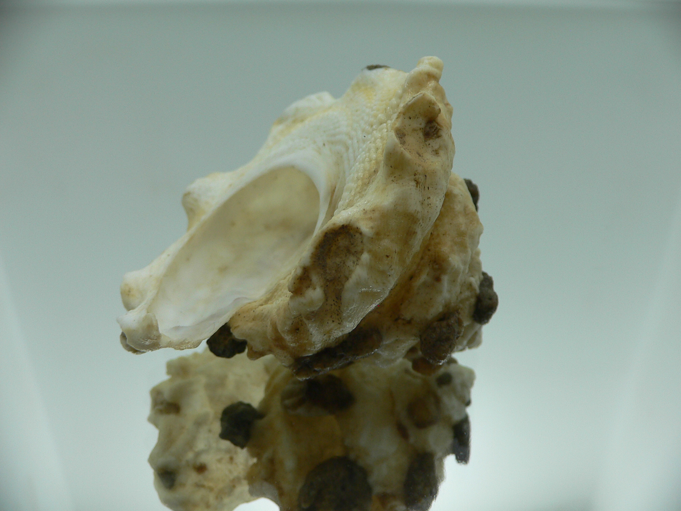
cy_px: 256
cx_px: 340
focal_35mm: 35
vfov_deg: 40.7
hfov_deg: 52.6
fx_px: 689
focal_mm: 4.6
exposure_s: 1/80
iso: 80
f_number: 2.8
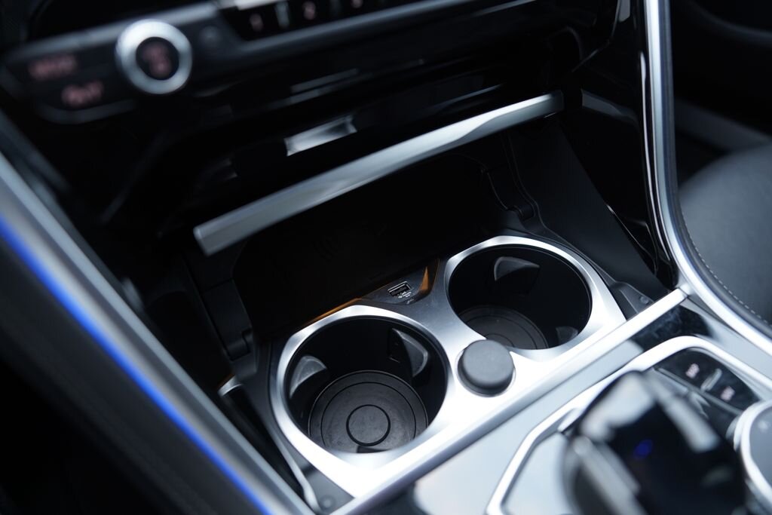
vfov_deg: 53.1
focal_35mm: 24
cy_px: 258
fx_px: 515
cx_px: 386
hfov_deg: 73.7
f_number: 2.8
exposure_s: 1/30
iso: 500
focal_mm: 24
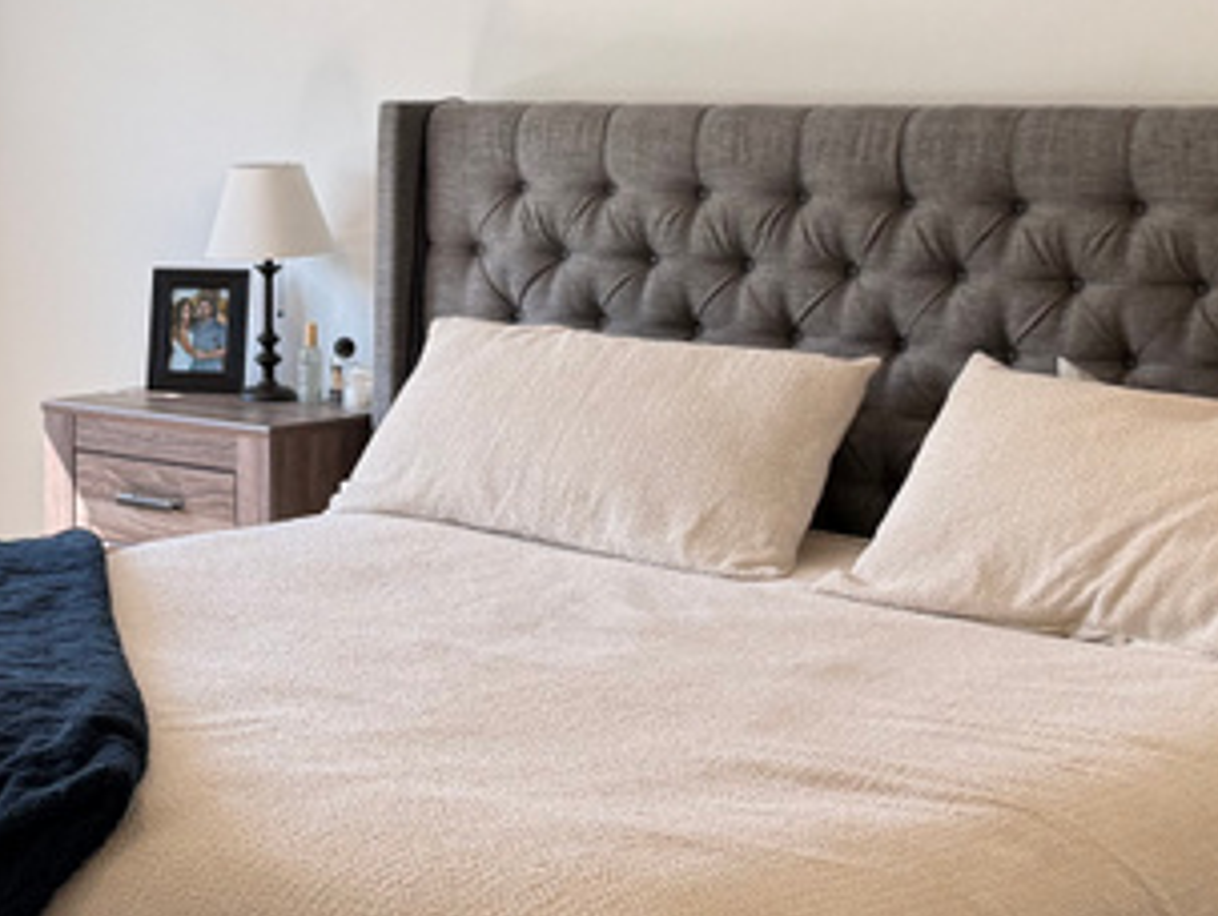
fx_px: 2853
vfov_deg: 18.2
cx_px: 153
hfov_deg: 23.5
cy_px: 370
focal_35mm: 81
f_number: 1.78
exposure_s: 1/247
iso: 100
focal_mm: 6.76
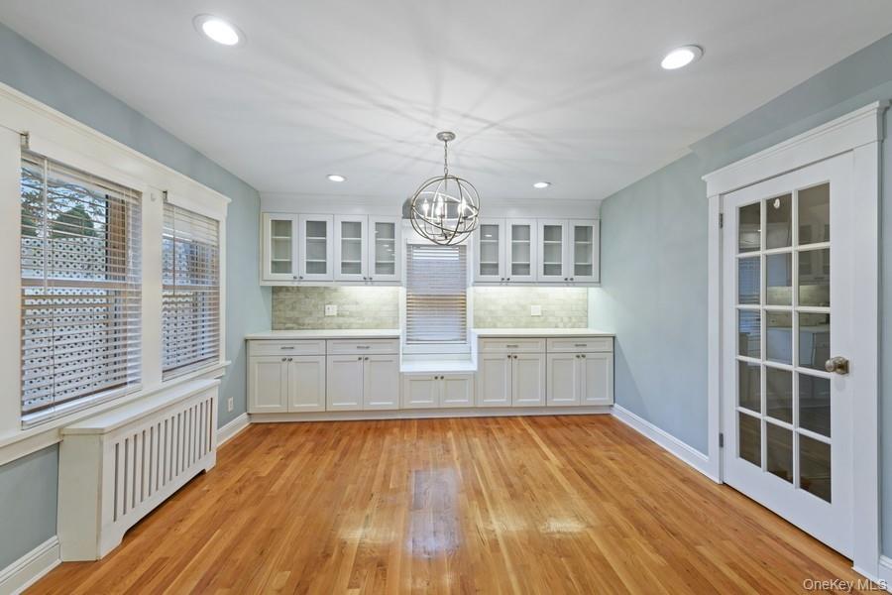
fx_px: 347
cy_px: 298
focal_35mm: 14
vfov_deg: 81.2
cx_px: 446
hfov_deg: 104.3
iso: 125
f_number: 8
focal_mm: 14
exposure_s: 1/6
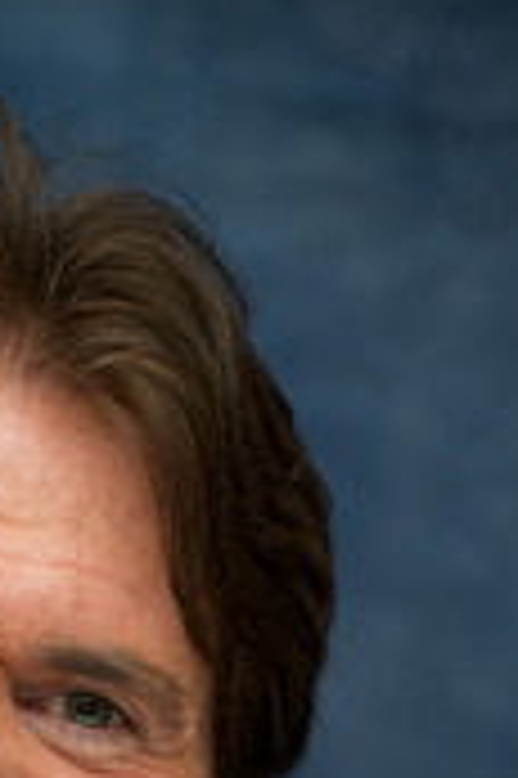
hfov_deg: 4.2
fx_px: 6985
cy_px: 877
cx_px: -47
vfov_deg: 6.4
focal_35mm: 323
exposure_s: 1/60
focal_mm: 140
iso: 400
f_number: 6.3
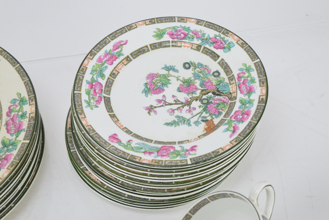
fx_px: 754
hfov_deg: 24.6
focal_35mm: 82
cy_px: 110
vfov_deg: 16.5
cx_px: 164
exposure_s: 1/125
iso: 800
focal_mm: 55
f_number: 6.3
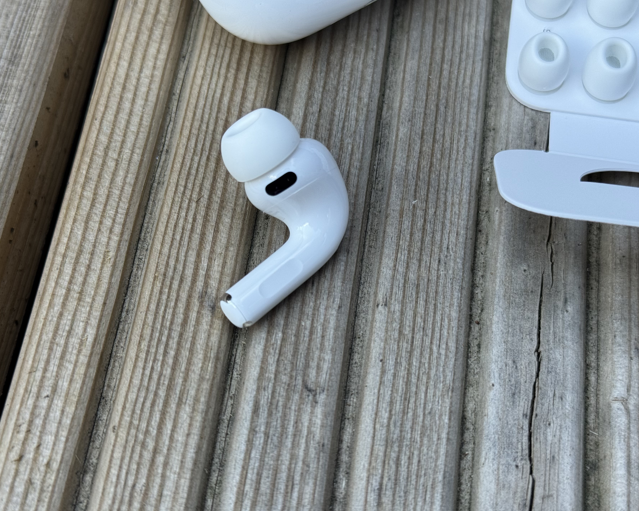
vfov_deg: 28.6
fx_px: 1002
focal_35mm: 53
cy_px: 260
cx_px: 334
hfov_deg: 35.4
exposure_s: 1/250
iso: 64
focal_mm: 6.76
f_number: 1.78
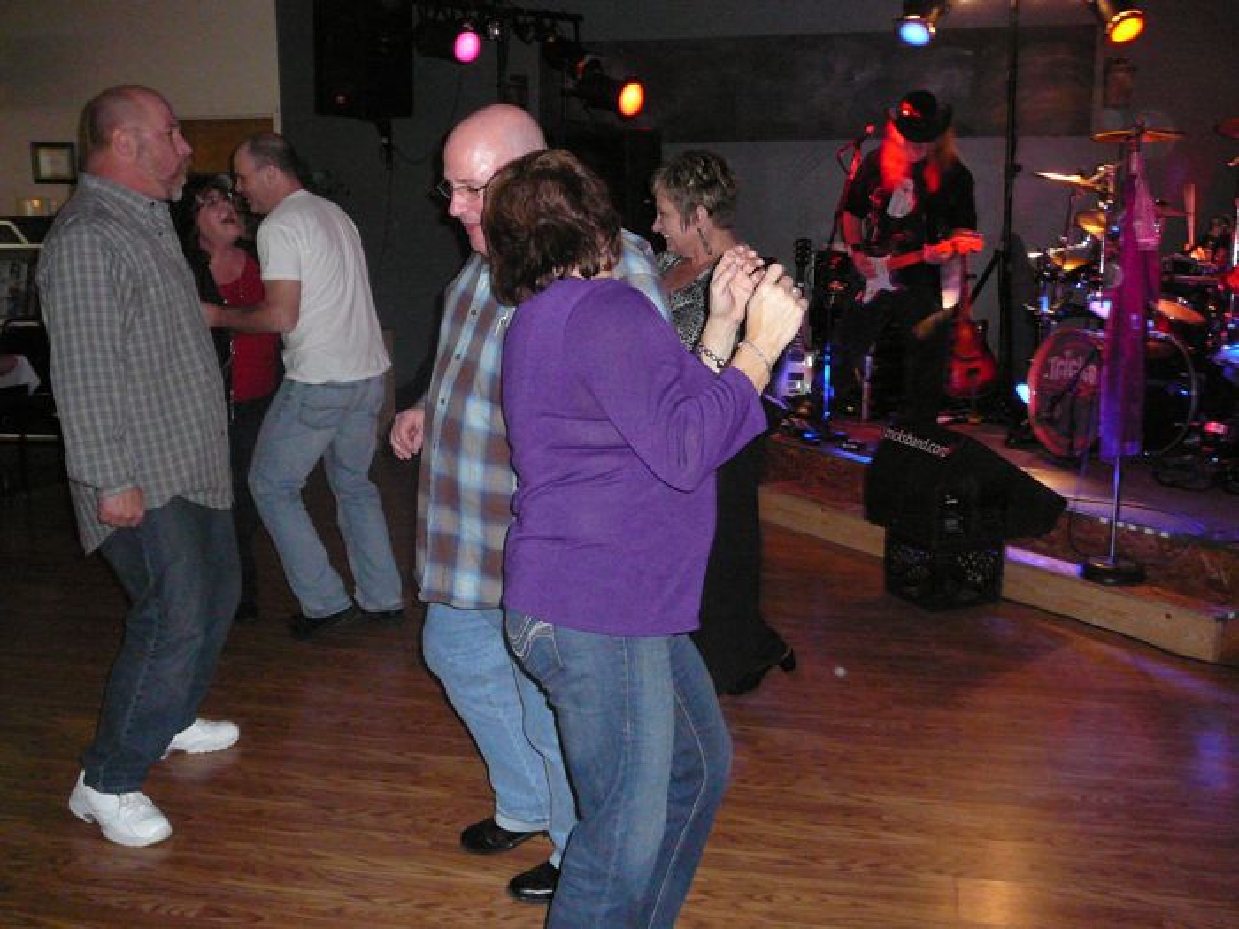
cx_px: 620
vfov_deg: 40.7
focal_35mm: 35
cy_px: 464
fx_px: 1253
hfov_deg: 52.6
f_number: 2.8
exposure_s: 1/30
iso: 400
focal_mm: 5.2
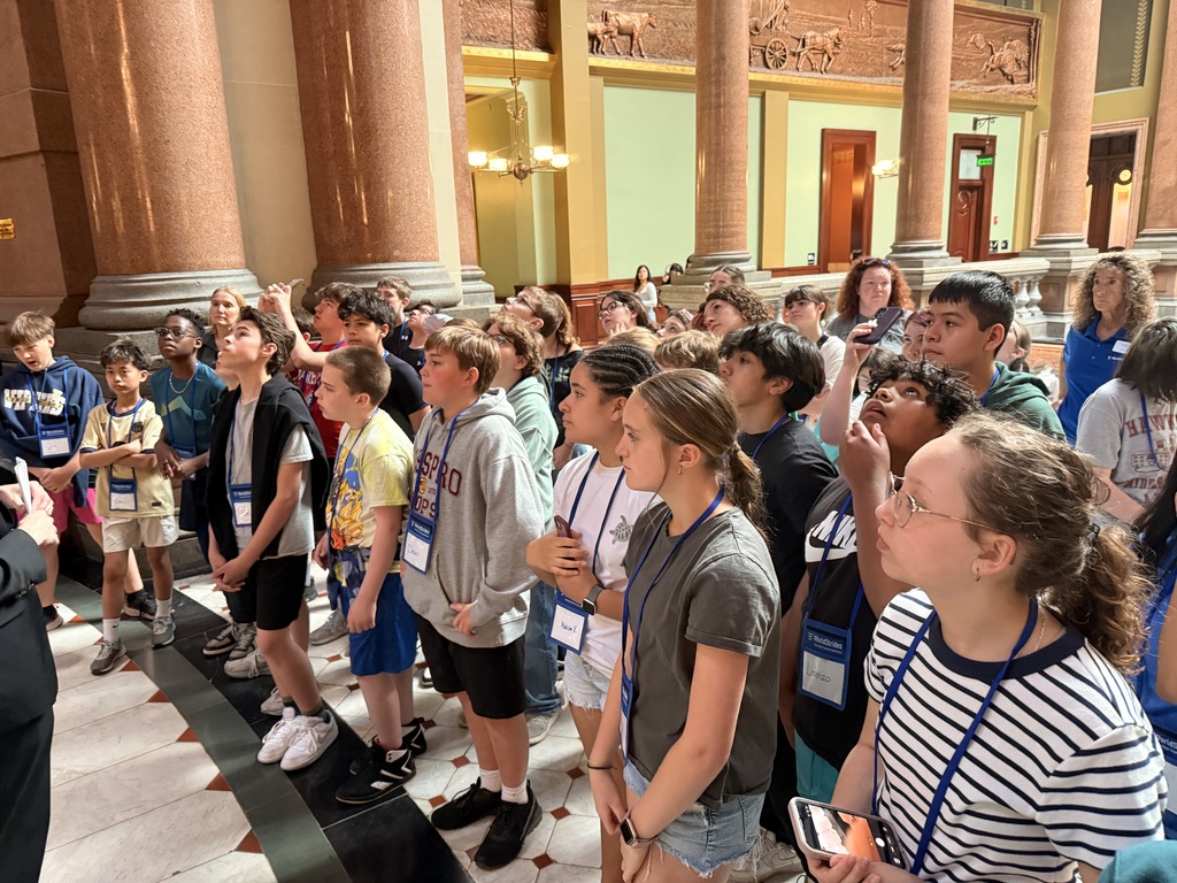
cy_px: 442
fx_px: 816
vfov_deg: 56.8
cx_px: 588
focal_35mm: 24
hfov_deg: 71.6
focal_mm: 6.76
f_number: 1.78
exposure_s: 1/60
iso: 640
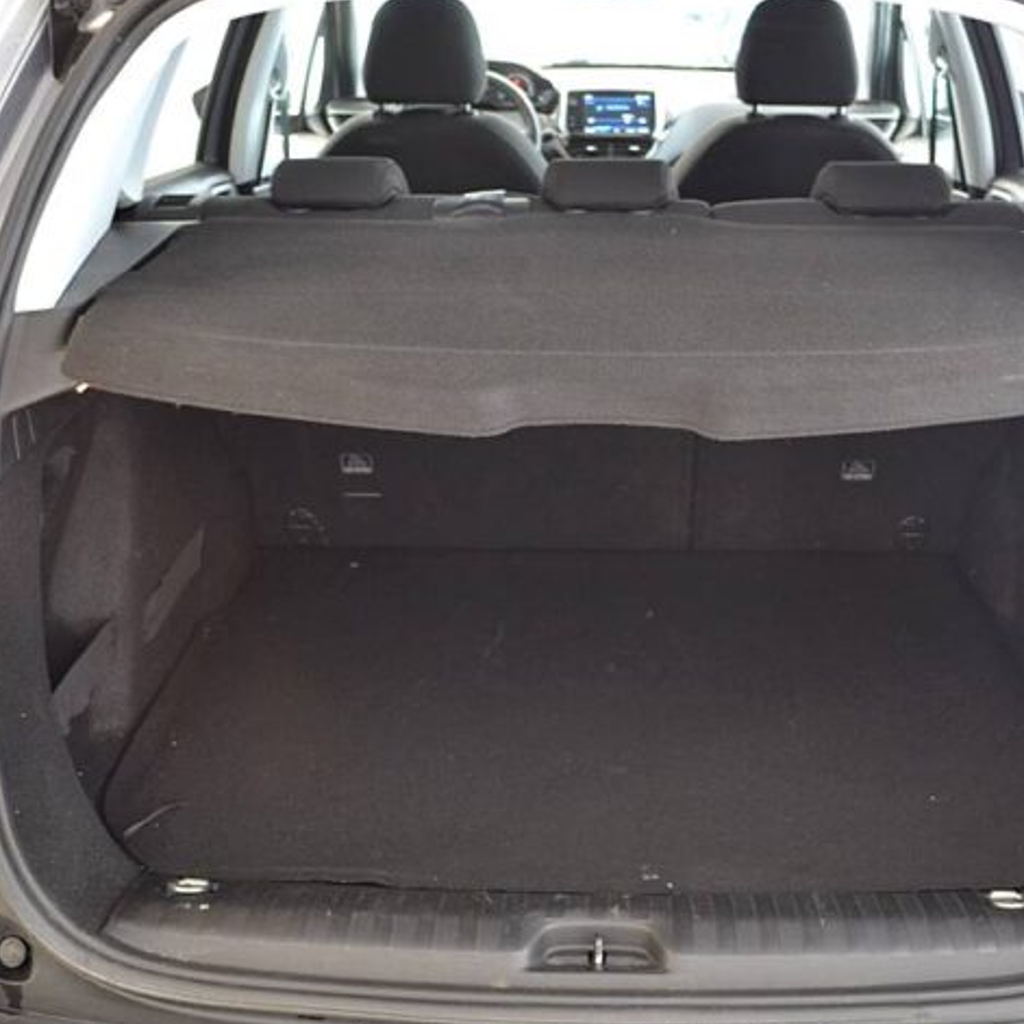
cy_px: 522
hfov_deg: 42.6
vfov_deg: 42.8
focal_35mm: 39
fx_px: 1305
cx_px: 611
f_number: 3.5
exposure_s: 1/15
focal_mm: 18
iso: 400
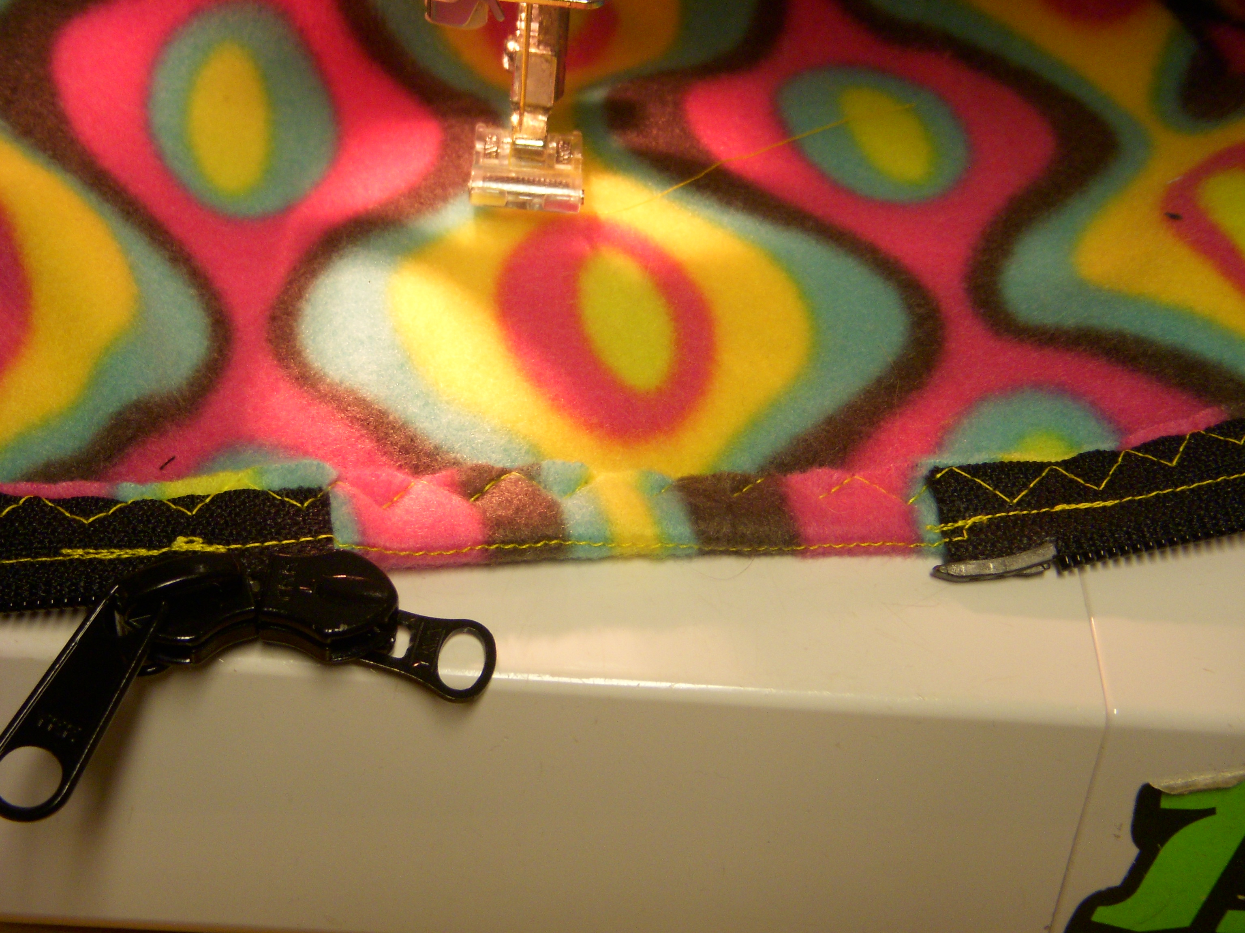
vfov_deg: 22.3
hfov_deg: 29.4
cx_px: 622
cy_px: 466
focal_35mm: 66
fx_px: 2374
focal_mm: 11
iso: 200
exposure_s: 1/15
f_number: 3.7
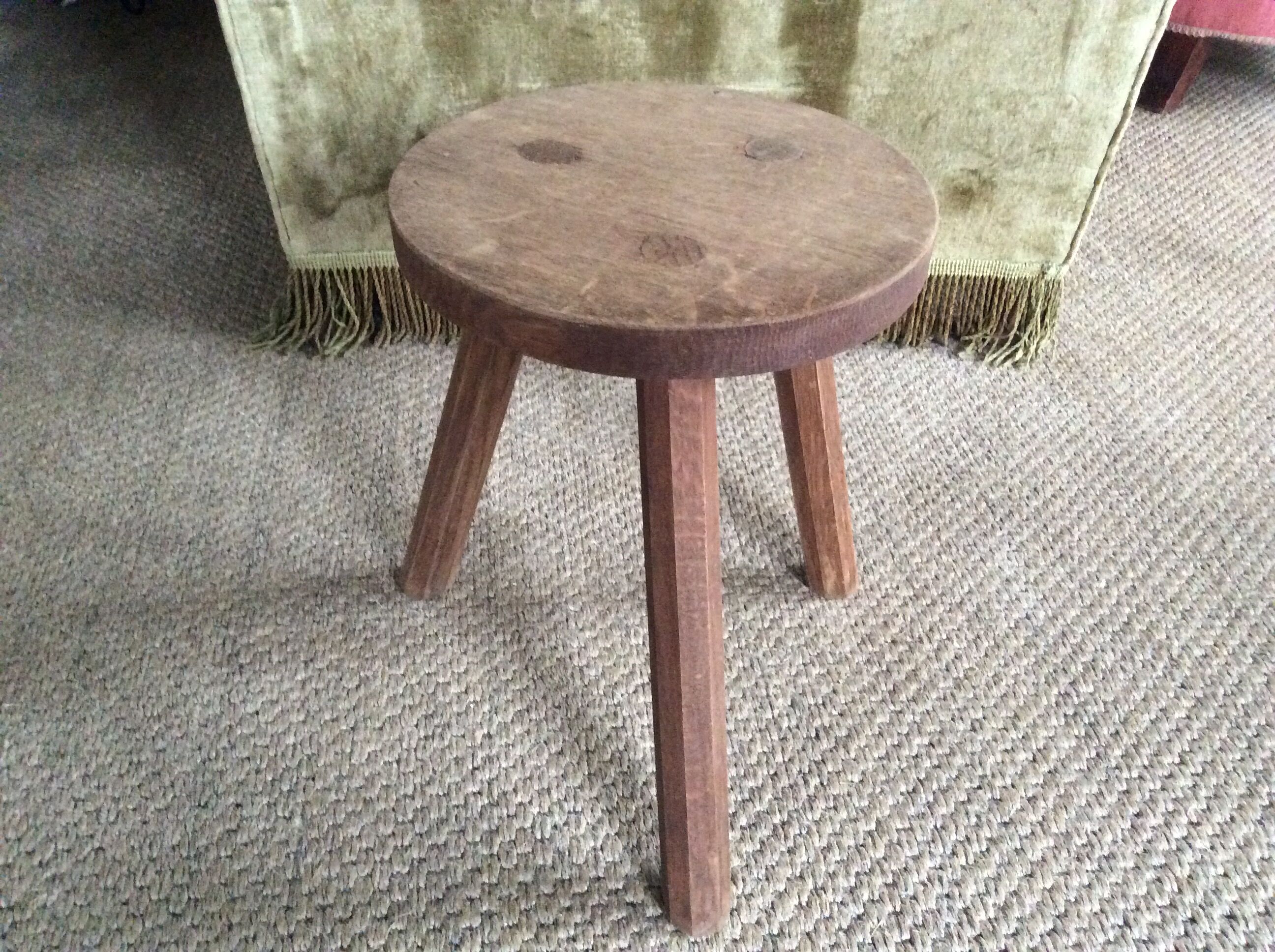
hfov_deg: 56.9
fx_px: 1177
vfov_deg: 44.1
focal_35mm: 32
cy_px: 476
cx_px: 638
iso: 400
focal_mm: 3.3
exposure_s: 1/17
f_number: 2.4
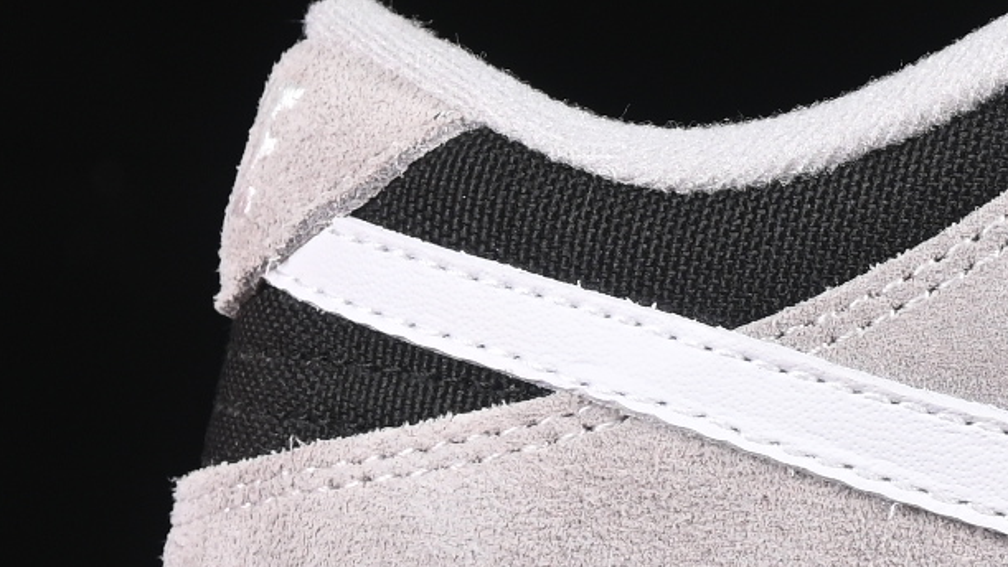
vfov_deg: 3.4
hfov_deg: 5.9
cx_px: 1666
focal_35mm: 358
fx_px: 9571
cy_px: 178
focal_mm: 50
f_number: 6.3
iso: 160
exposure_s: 1/60
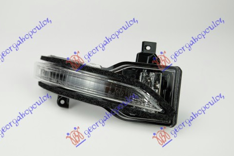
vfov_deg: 38.9
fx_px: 221
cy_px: 81
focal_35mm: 34
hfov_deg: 55.6
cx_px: 100
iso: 200
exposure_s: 1/100
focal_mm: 15.2
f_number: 3.5
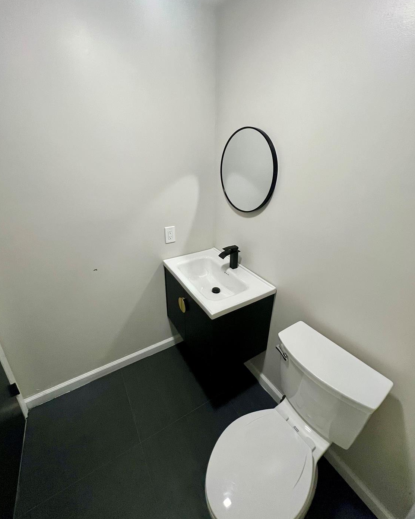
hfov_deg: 88.0
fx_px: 215
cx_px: 207
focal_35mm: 14
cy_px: 240
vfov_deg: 100.5
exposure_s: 1/60
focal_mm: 1.57
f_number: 1.8
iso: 400
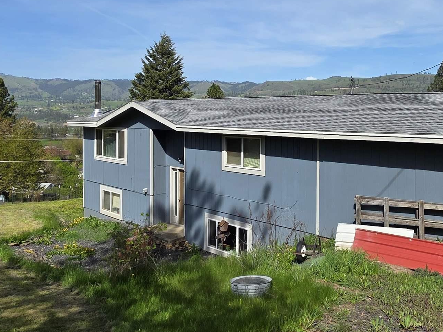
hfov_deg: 57.5
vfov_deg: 45.0
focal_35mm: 31
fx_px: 397
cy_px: 122
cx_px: 282
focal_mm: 2.2
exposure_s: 1/2216
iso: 40
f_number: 1.9
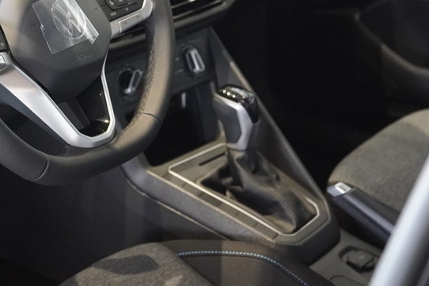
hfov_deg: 19.2
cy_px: 16
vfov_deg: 12.9
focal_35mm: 105
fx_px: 1250
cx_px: 69
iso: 2000
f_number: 2.8
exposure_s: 1/160
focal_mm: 37
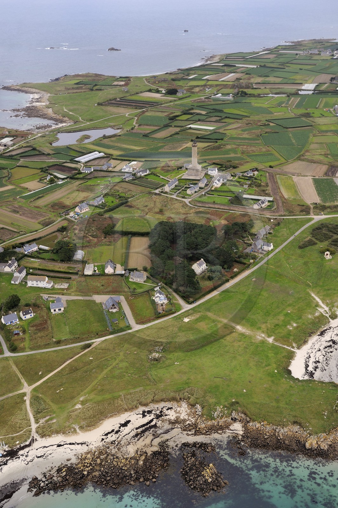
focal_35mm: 45
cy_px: 254
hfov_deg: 29.8
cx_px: 169
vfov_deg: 43.6
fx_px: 635
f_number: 4
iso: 400
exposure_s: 1/800
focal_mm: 45
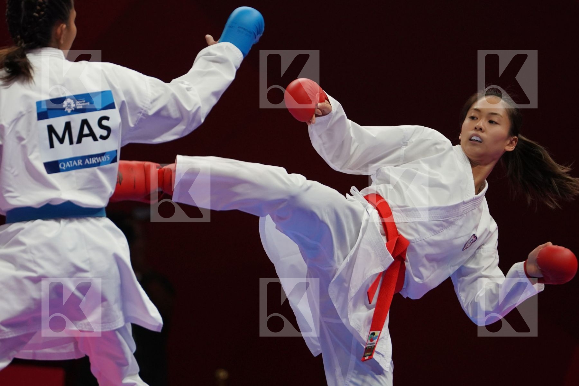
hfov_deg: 5.1
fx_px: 6481
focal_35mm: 403
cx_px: 290
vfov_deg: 3.4
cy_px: 193
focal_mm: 269
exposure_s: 1/1000
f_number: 4
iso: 1600
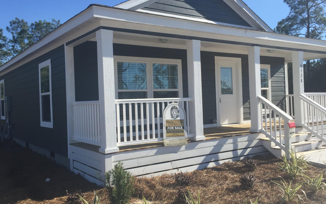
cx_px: 162
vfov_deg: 37.3
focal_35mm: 34
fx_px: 302
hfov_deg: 56.7
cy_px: 99
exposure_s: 1/1799
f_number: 2.2
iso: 32
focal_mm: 4.15
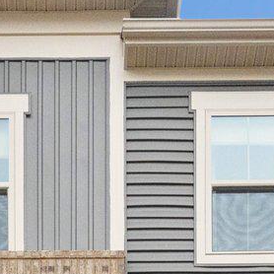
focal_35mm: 124
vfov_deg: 11.5
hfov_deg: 13.9
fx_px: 1114
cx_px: 44
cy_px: 667
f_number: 8
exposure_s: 1/2500
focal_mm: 26.5
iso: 2500
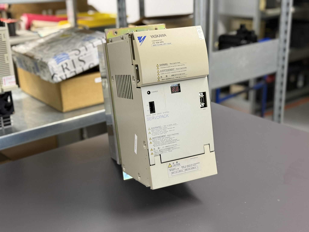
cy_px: 116
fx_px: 428
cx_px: 154
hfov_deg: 39.7
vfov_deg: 30.3
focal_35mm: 48
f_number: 1.78
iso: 200
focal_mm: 6.76
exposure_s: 1/50
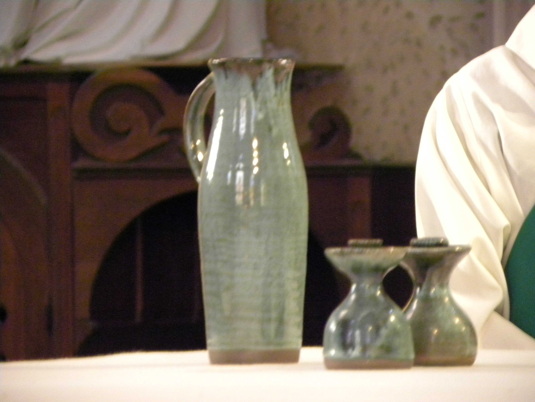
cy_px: 201
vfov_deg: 3.9
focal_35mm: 377
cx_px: 268
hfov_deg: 5.3
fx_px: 5827
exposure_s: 1/6
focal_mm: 67.2
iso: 800
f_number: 5
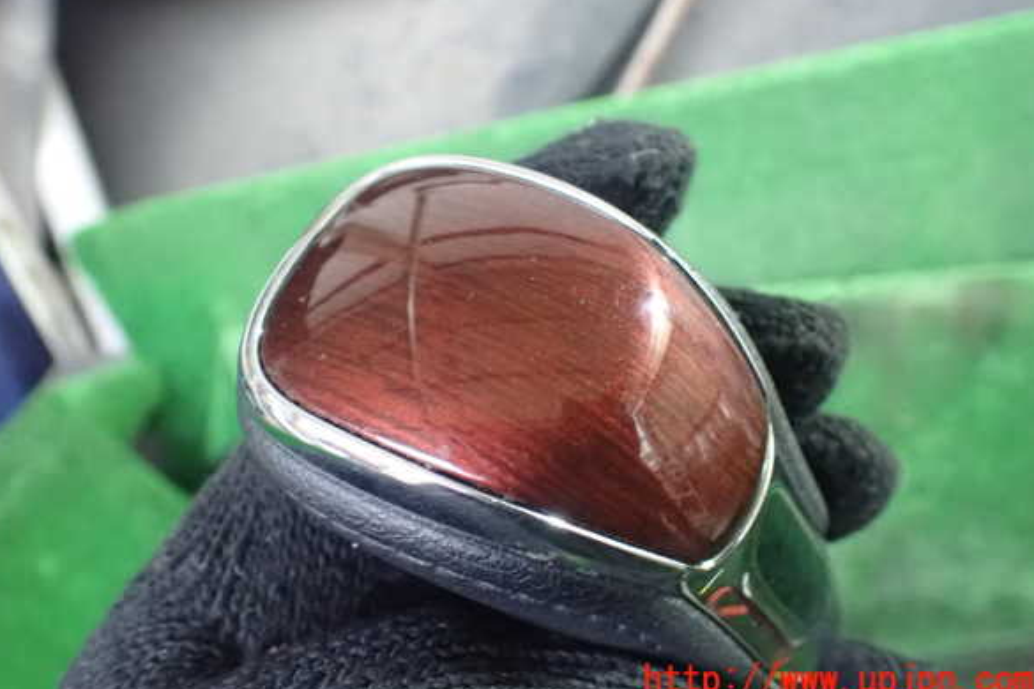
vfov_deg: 41.1
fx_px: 919
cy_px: 306
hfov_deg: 58.7
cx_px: 513
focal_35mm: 32
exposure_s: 1/25
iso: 1600
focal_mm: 5.4
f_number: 2.3
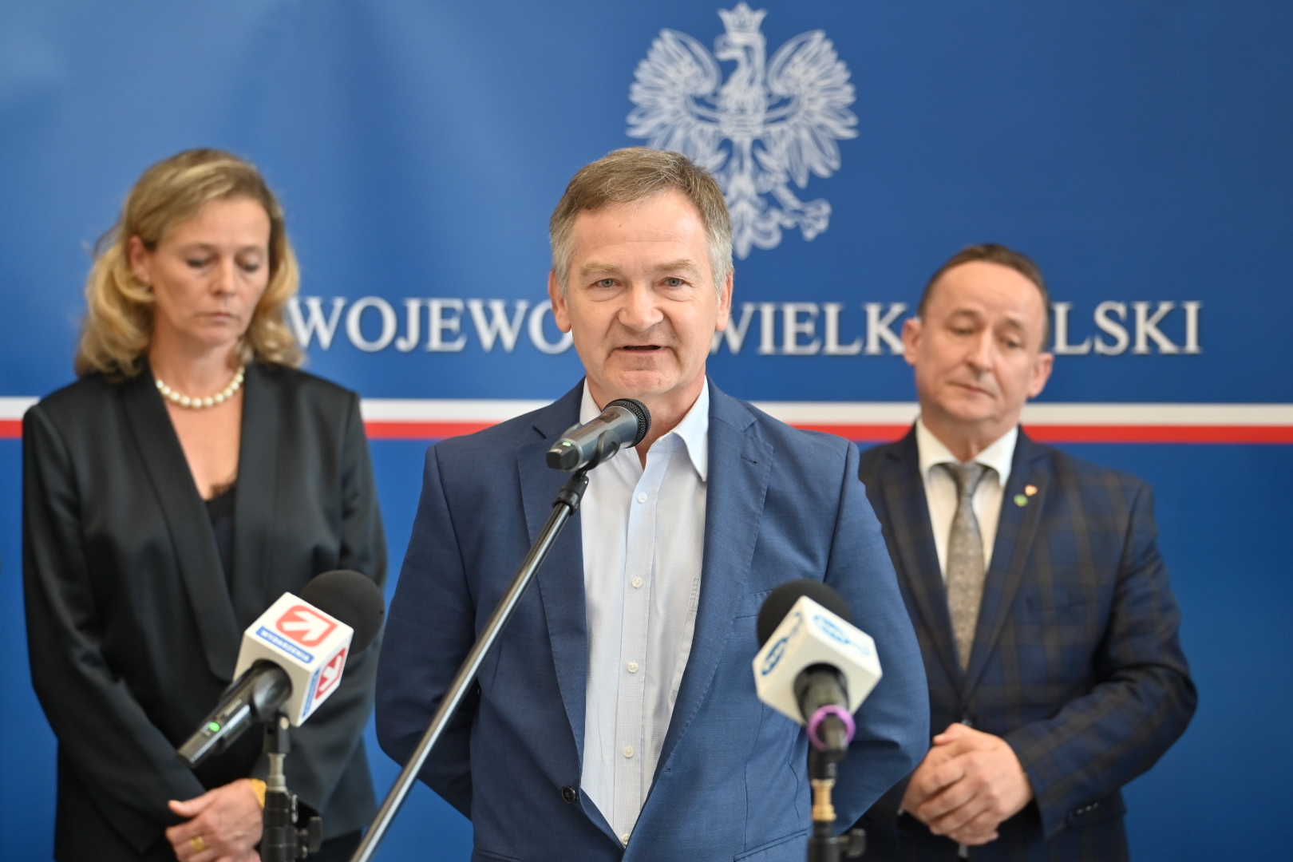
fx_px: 3196
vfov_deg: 15.4
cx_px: 646
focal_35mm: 89
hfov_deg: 22.9
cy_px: 431
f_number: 2.8
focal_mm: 89
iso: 720
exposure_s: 1/400
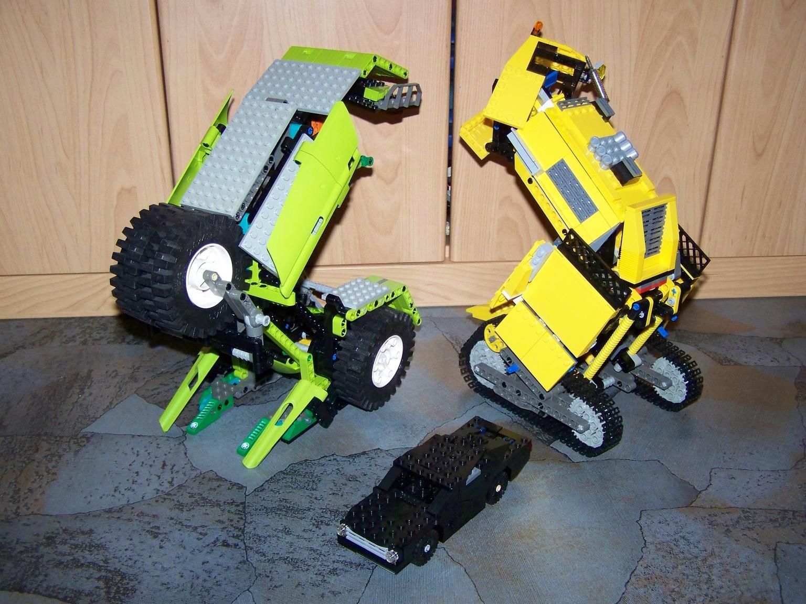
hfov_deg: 49.0
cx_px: 403
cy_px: 302
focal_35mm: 38
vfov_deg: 37.7
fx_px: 885
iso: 200
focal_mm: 6.3
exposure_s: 1/30
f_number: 2.8
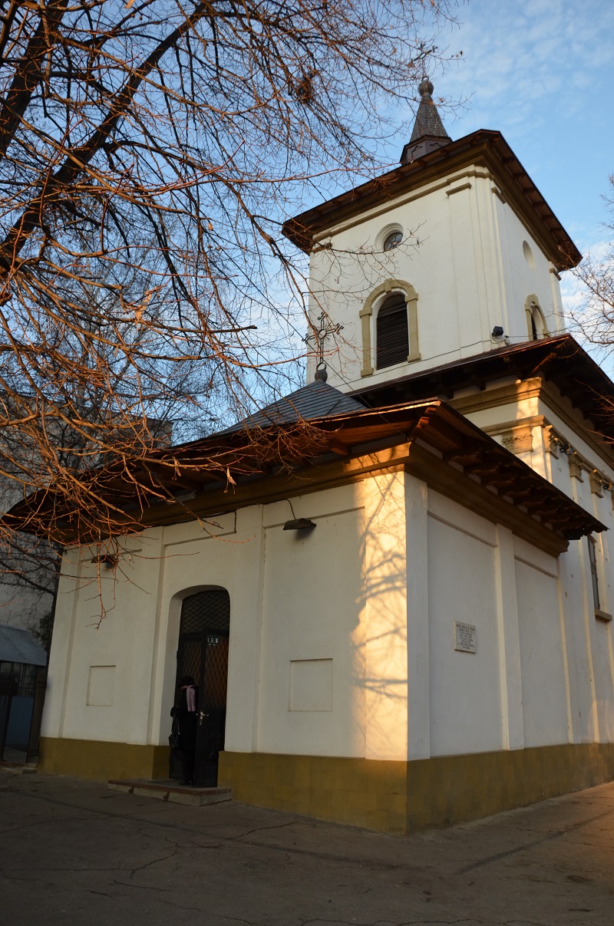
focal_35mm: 27
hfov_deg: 47.8
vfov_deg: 67.5
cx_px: 307
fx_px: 693
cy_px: 463
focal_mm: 18
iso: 200
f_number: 6.3
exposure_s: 1/160
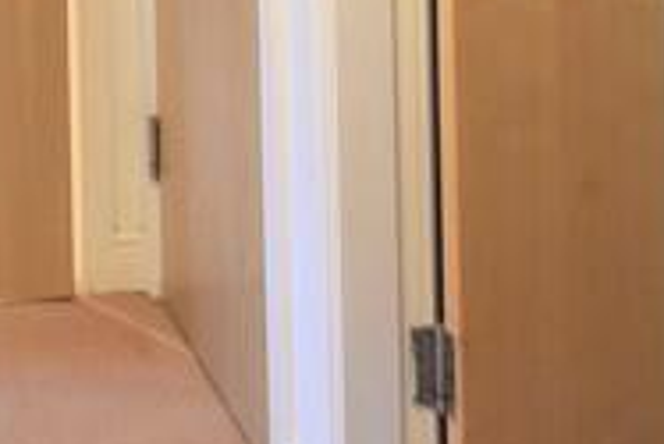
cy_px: -368
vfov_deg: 13.1
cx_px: -43
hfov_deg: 20.7
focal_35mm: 94
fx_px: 1742
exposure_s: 2
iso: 100
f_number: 9
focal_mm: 11.5
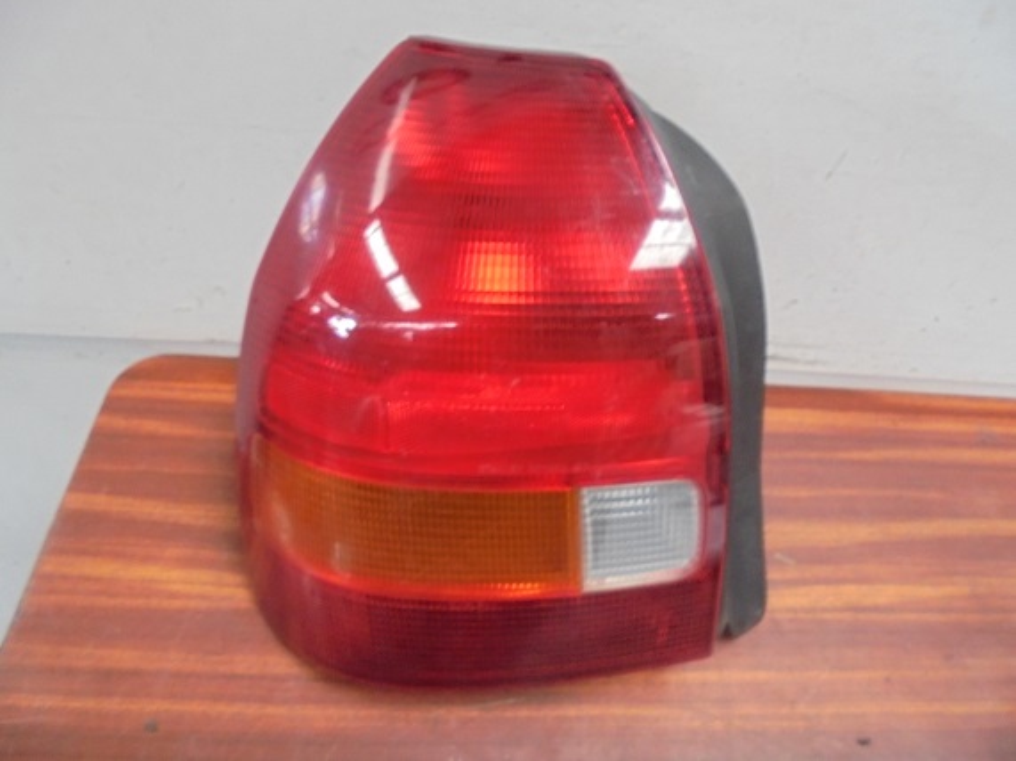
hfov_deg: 67.3
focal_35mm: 26
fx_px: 763
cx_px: 508
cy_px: 380
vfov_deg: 53.0
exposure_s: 1/8
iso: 400
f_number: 3.5
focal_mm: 4.6
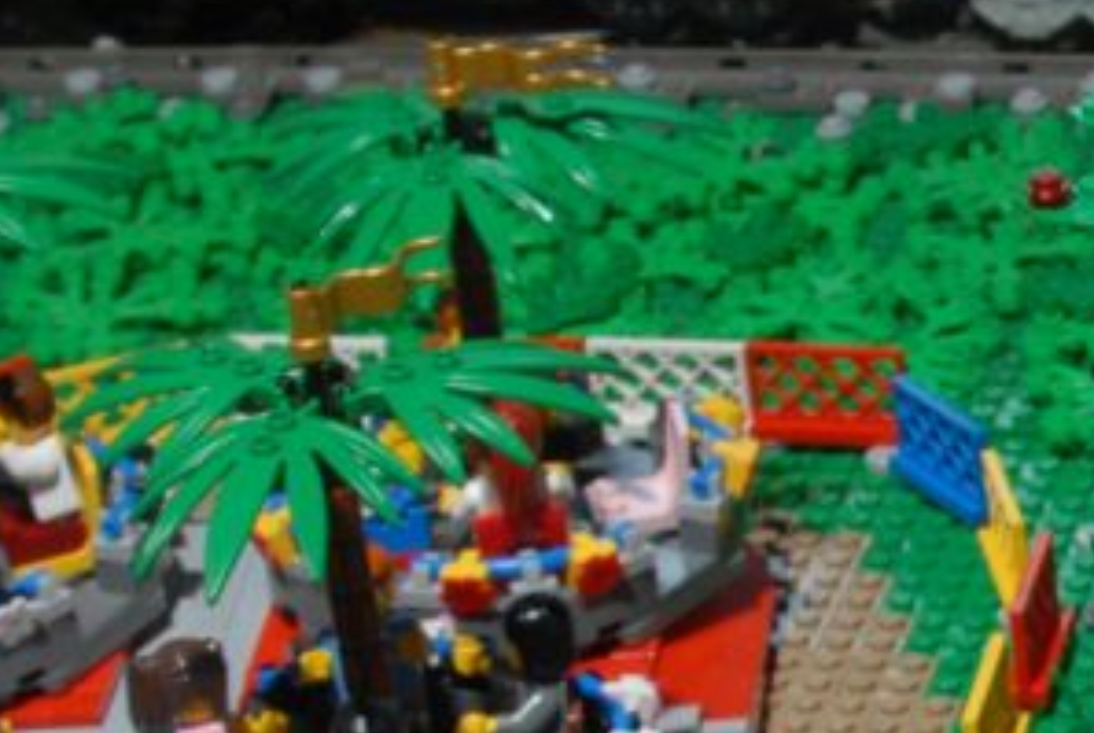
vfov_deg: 7.6
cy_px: 698
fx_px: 5509
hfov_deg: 10.3
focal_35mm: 181
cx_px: 2265
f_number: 8
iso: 280
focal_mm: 28
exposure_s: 1/60
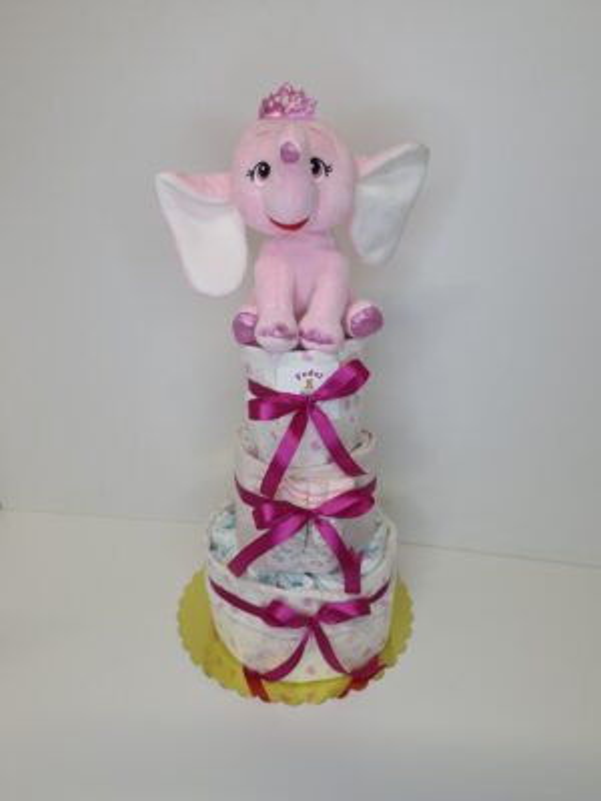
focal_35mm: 23
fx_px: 532
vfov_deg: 73.9
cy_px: 400
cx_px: 300
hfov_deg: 58.9
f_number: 1.8
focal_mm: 5.54
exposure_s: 1/100
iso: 100
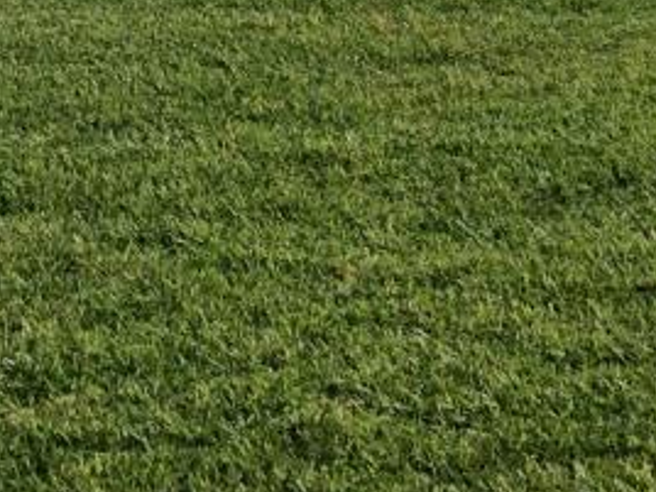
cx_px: 367
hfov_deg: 15.6
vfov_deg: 10.9
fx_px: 2388
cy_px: -425
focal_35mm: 126
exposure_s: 1/2488
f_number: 2.4
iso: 32
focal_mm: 3.3
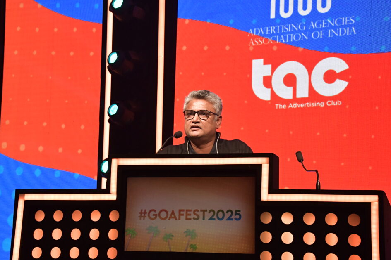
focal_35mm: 78
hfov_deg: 26.0
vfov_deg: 17.5
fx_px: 847
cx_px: 196
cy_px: 130
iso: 4000
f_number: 6.3
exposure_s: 1/320
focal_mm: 52
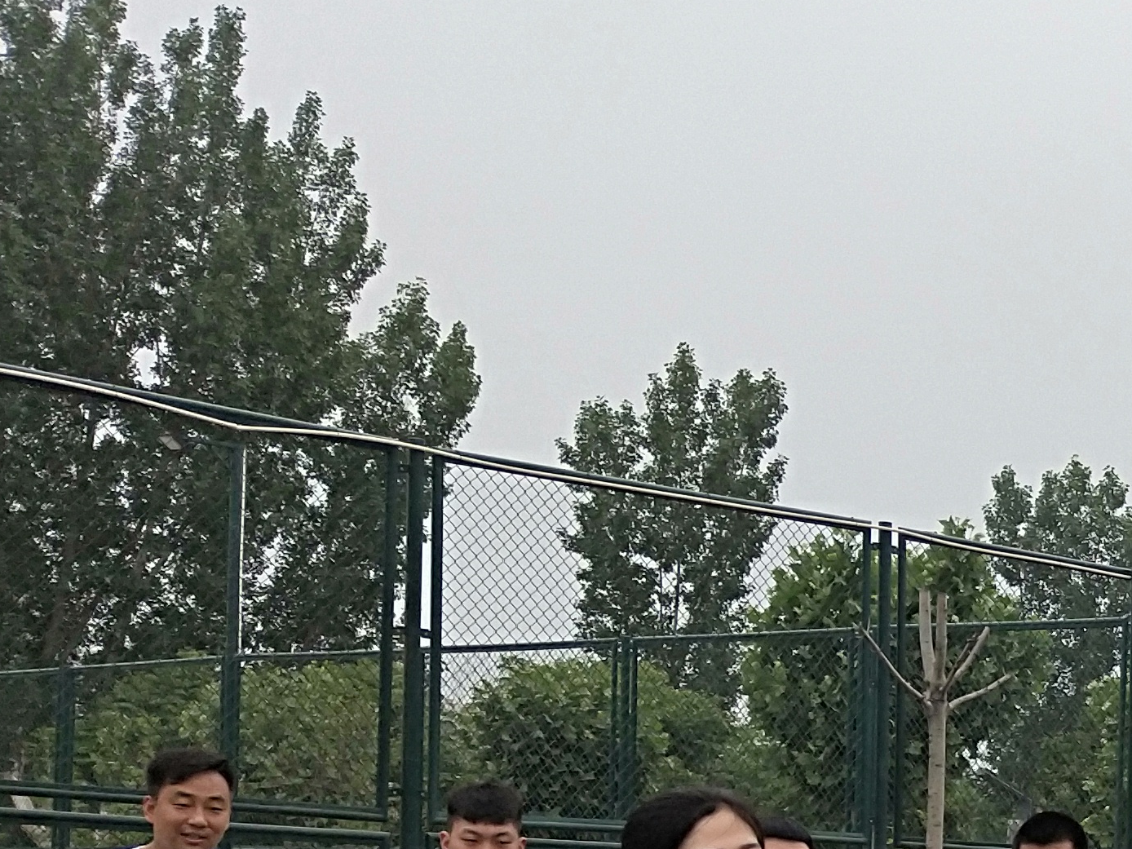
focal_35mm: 83
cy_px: 995
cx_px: 1763
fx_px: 2714
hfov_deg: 19.9
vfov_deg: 17.1
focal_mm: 4.28
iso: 47
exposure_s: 1/888
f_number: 1.7
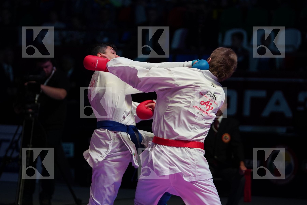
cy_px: 102
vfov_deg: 5.9
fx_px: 1995
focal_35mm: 234
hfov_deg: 8.8
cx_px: 154
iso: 1250
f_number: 2.8
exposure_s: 1/1000
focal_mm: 156
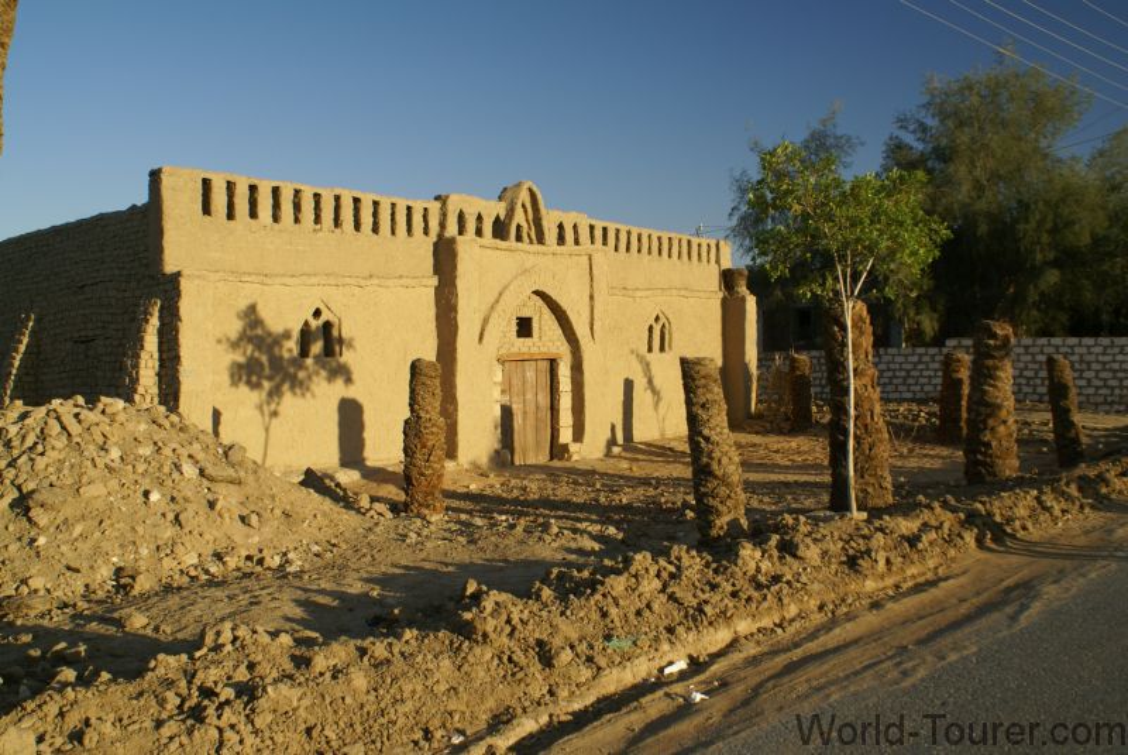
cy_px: 378
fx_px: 1129
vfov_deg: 36.9
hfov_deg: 53.1
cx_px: 564
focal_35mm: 36
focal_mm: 24
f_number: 9
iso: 100
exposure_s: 1/80
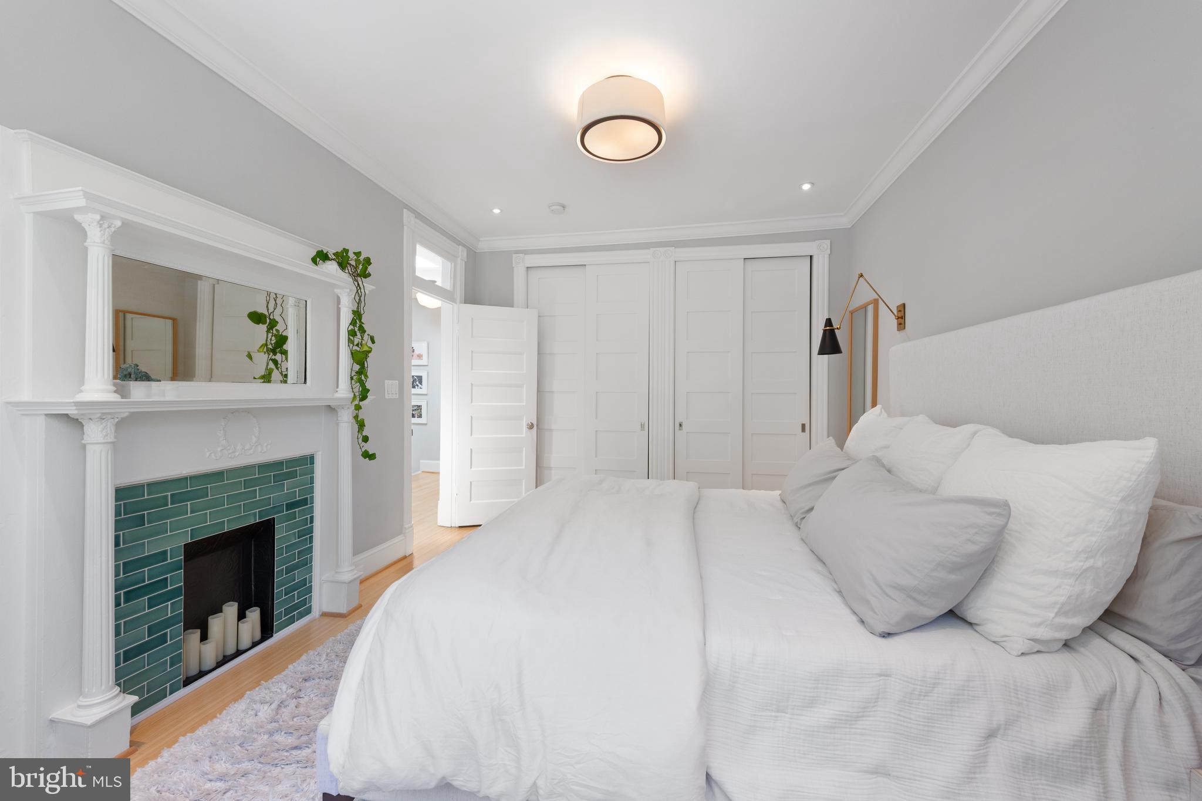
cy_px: 400
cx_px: 601
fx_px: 467
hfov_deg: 104.3
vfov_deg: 81.2
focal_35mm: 14
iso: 320
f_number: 10
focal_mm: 14
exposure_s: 1/5
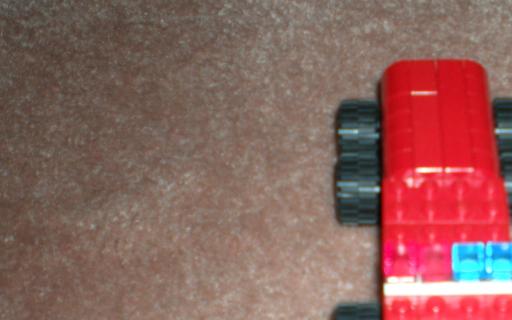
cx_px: 488
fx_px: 1074
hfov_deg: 25.7
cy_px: 233
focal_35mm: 77
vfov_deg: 16.9
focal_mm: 6.3
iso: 64
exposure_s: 1/60
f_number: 3.1
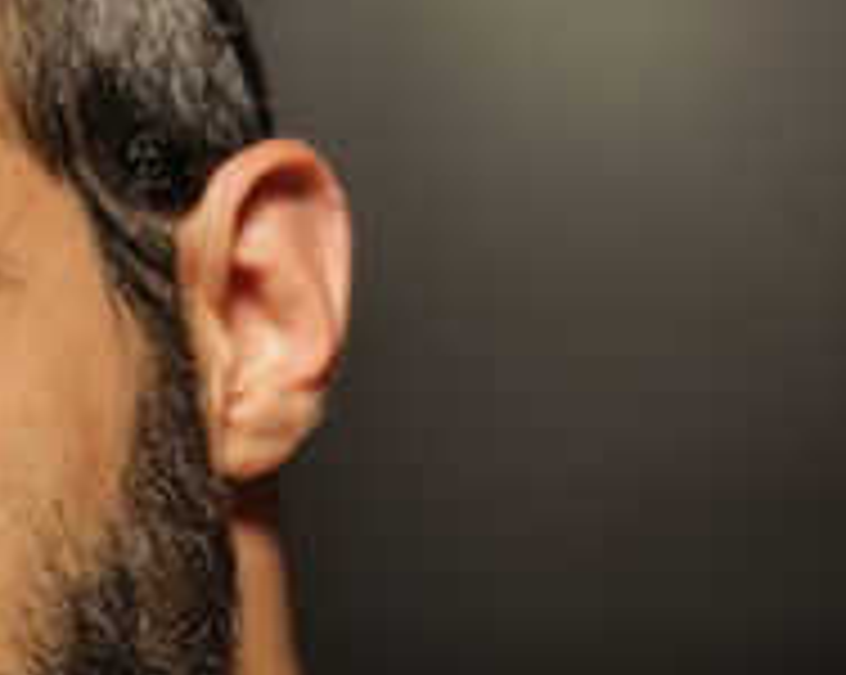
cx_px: 243
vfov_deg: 3.7
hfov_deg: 4.7
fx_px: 10405
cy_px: 526
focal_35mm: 416
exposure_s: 1/100
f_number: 2.8
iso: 400
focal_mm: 100
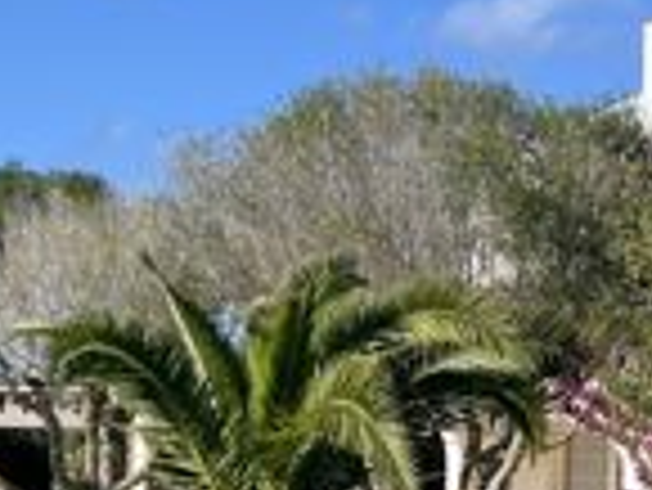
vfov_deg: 11.8
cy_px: 342
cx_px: 627
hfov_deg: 15.4
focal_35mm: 126
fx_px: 2375
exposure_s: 1/3356
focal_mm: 5.7
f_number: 1.5
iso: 50
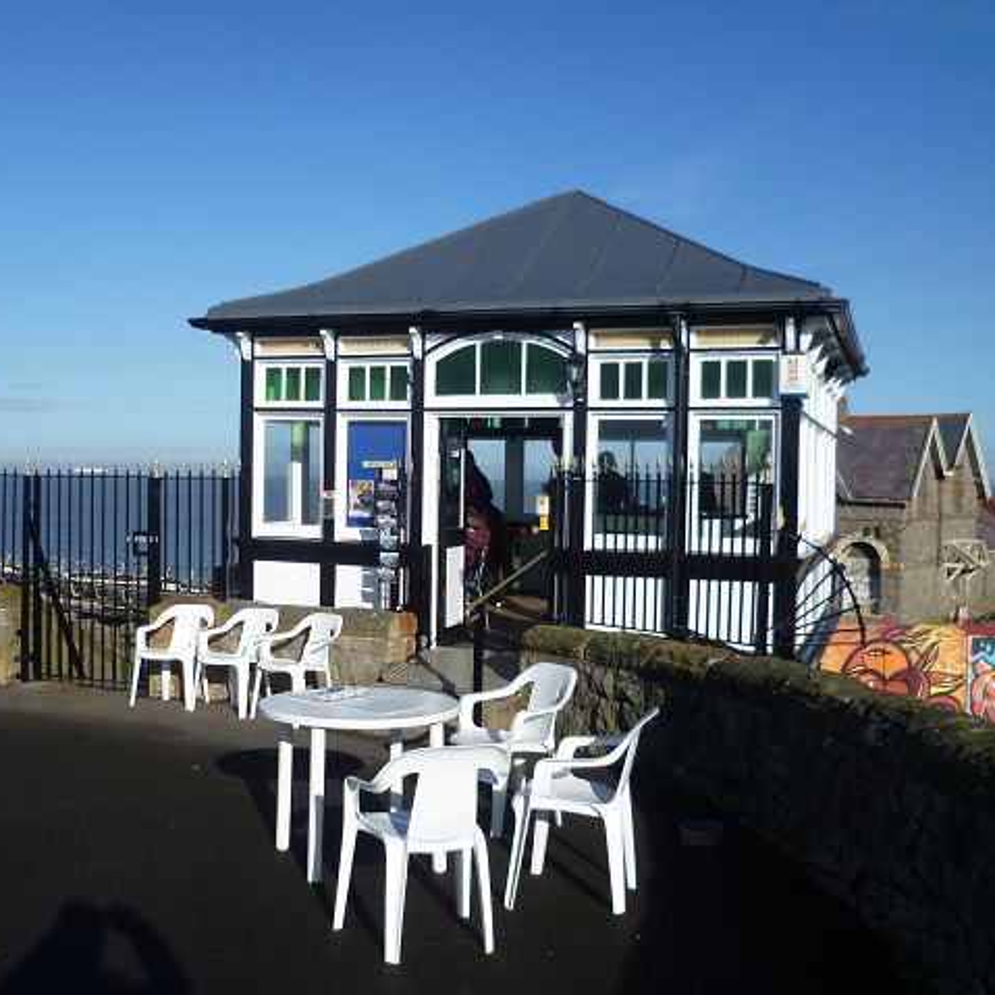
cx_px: 361
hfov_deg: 42.5
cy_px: 512
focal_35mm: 39
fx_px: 1268
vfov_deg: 42.8
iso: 80
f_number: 9
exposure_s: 1/200
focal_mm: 5.7
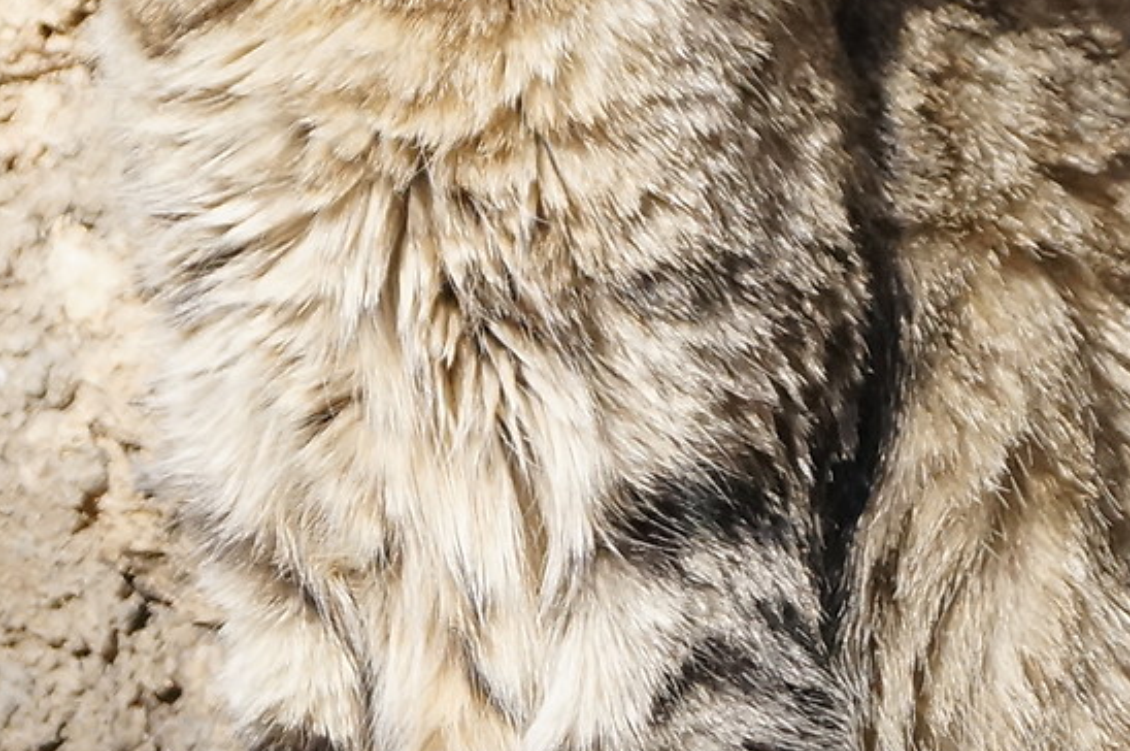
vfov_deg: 3.8
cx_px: 685
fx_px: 11255
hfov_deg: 5.7
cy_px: -4
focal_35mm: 359
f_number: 9
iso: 800
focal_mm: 55
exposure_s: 1/1600
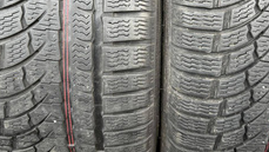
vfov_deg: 28.7
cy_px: 18
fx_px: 285
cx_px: 160
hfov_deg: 50.2
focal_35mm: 40
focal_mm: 6.86
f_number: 1.78
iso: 160
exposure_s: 1/121
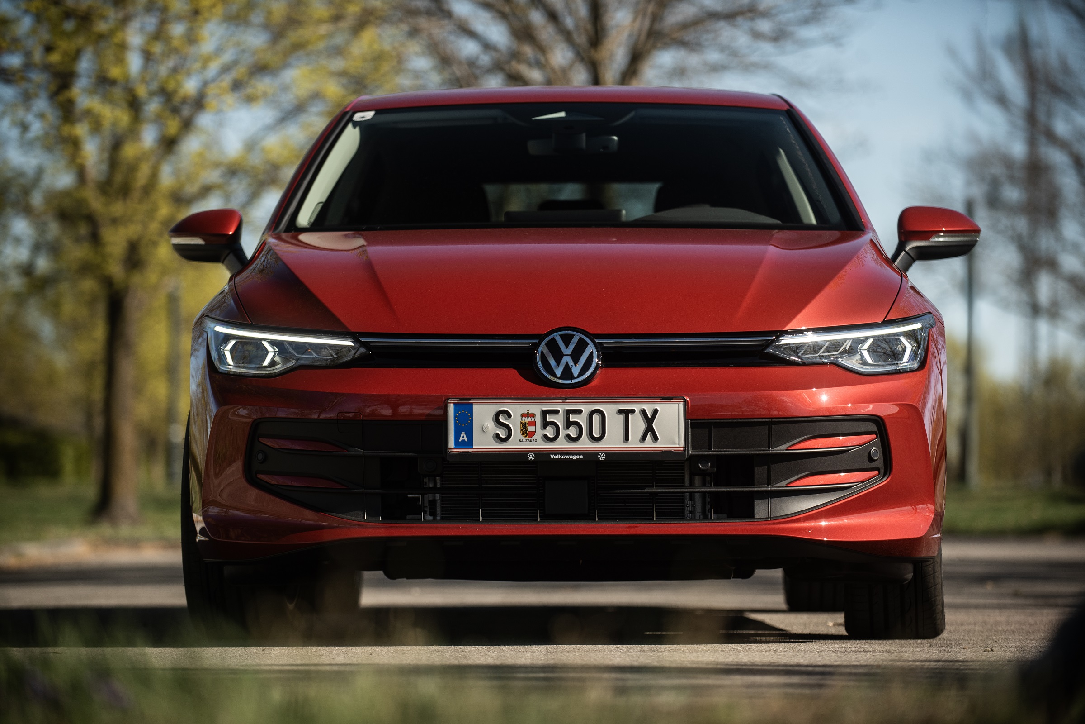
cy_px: 362
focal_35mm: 135
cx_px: 542
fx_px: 4068
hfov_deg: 15.2
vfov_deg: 10.2
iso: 200
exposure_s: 1/2500
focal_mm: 135
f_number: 2.8
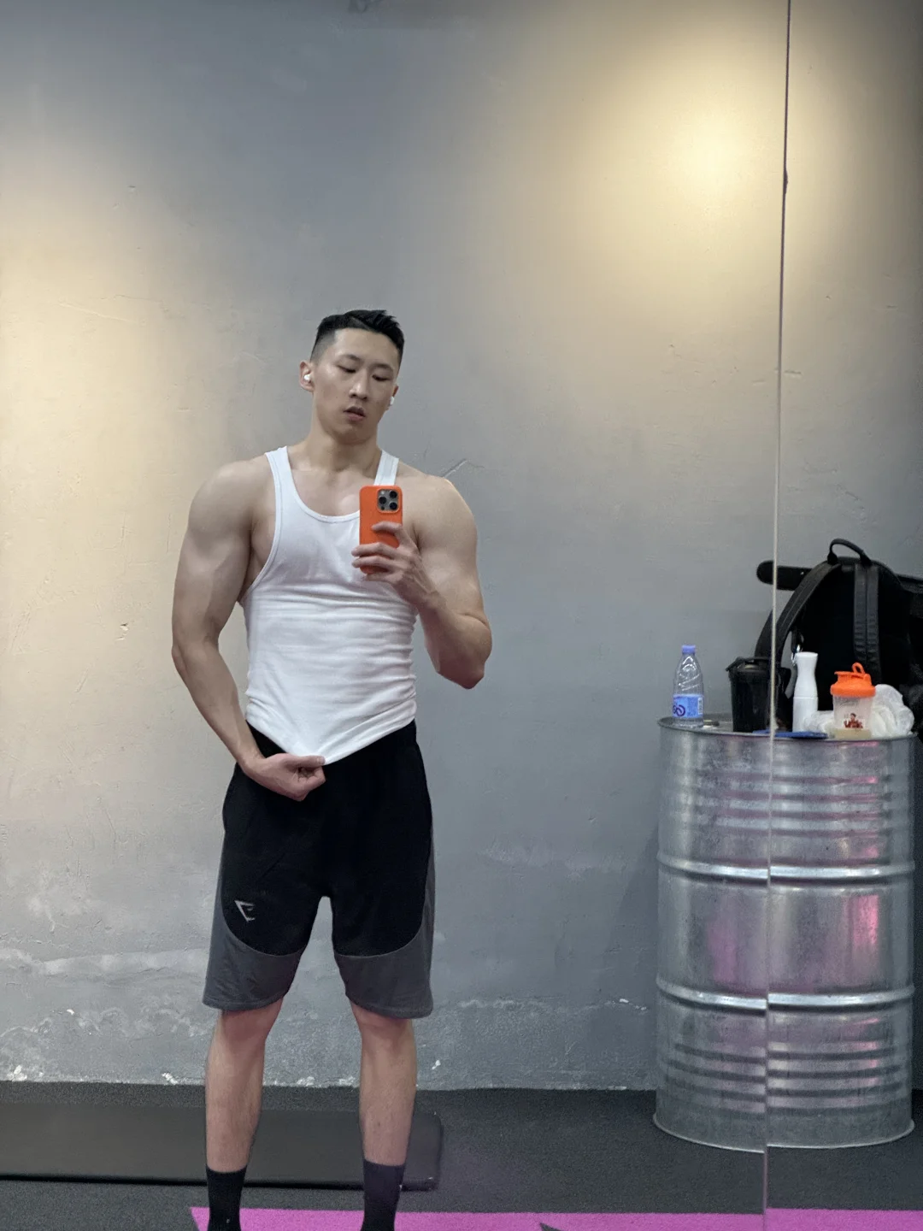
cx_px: 462
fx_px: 2738
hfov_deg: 19.1
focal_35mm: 77
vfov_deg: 25.3
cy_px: 616
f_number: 2.8
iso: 320
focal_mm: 9
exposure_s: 1/50
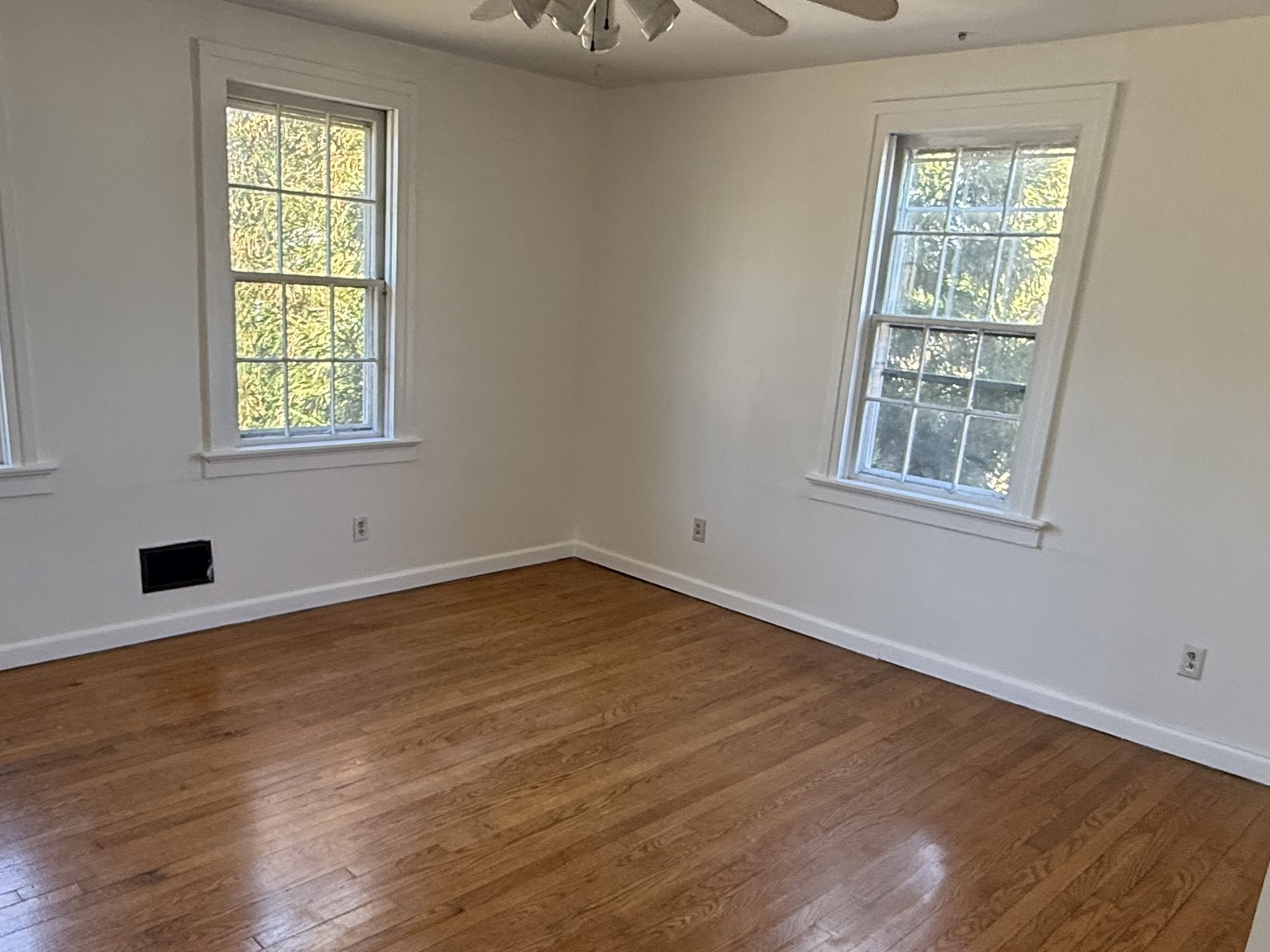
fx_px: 1027
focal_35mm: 28
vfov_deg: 49.4
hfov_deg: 63.3
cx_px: 578
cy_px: 578
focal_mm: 2.22
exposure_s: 1/99
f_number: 2.2
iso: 200
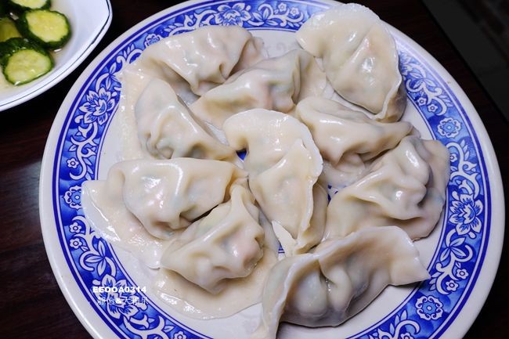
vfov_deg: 44.9
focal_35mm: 29
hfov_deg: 63.7
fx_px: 410
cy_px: 170
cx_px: 254
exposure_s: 1/80
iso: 125
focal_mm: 10.81
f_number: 3.5
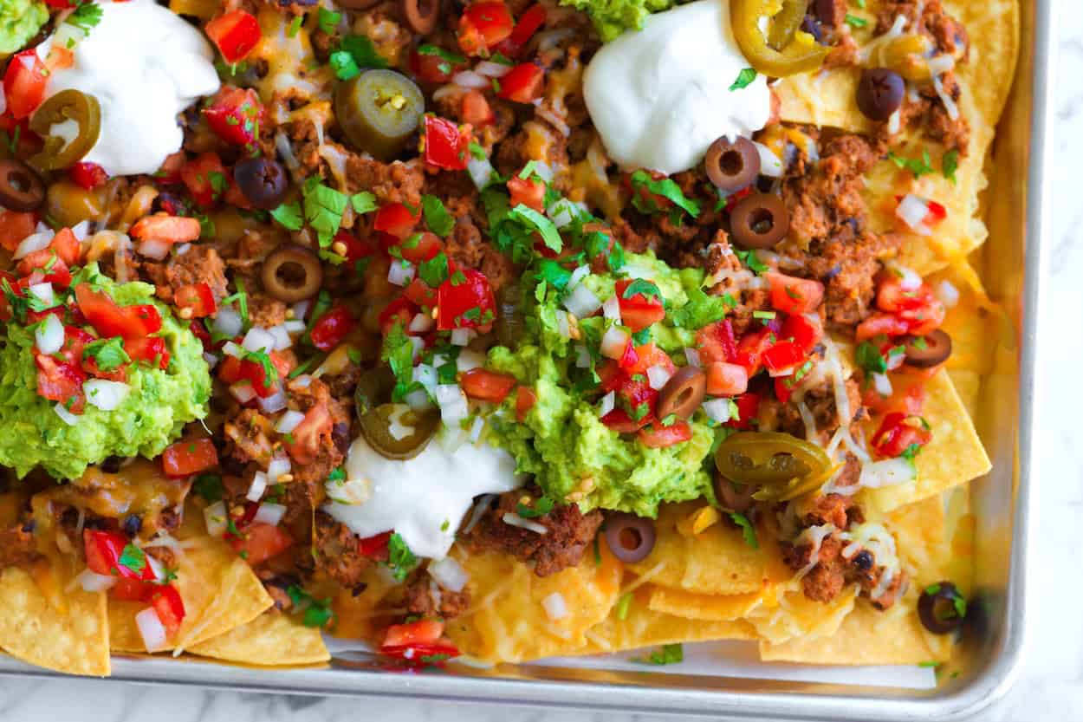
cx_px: 542
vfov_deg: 14.5
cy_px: 361
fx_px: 2827
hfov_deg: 21.7
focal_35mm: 94
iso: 400
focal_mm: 120
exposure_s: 1/180
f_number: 5.6
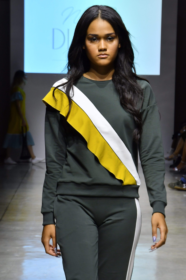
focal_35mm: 130
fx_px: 1007
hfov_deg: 10.5
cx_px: 93
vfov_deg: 15.8
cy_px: 140
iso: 1000
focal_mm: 65
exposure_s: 1/320
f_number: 5.6
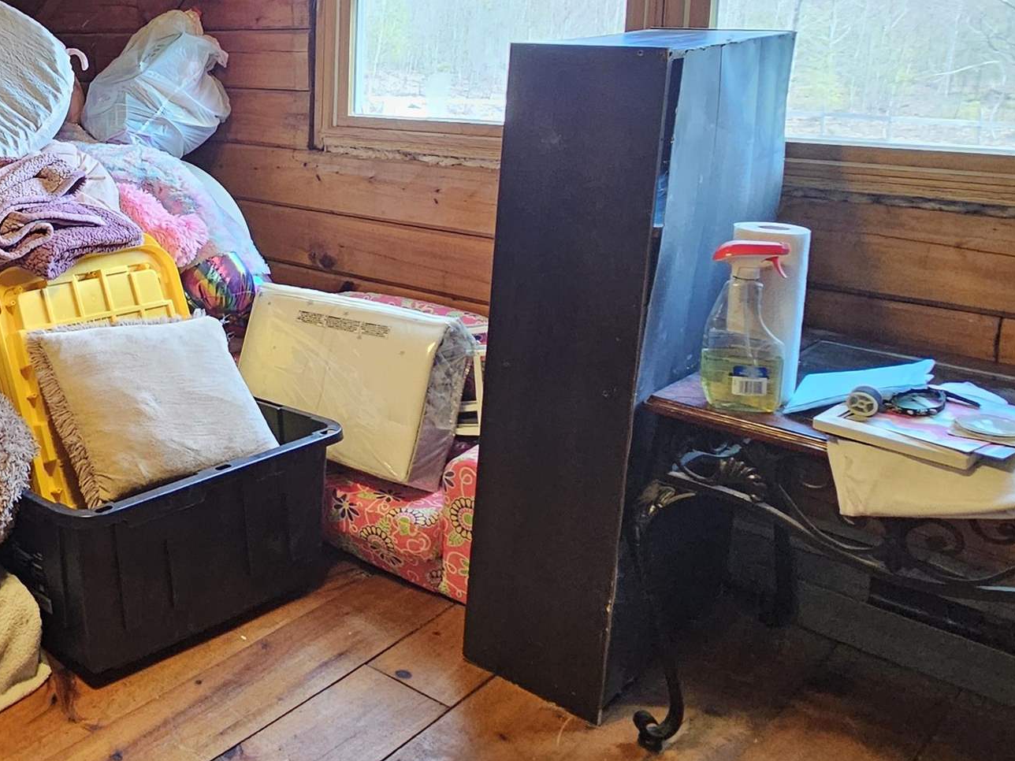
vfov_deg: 43.7
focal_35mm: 31
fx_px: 909
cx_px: -54
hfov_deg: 46.2
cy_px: 176
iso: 400
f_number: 2.2
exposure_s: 1/60
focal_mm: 2.2
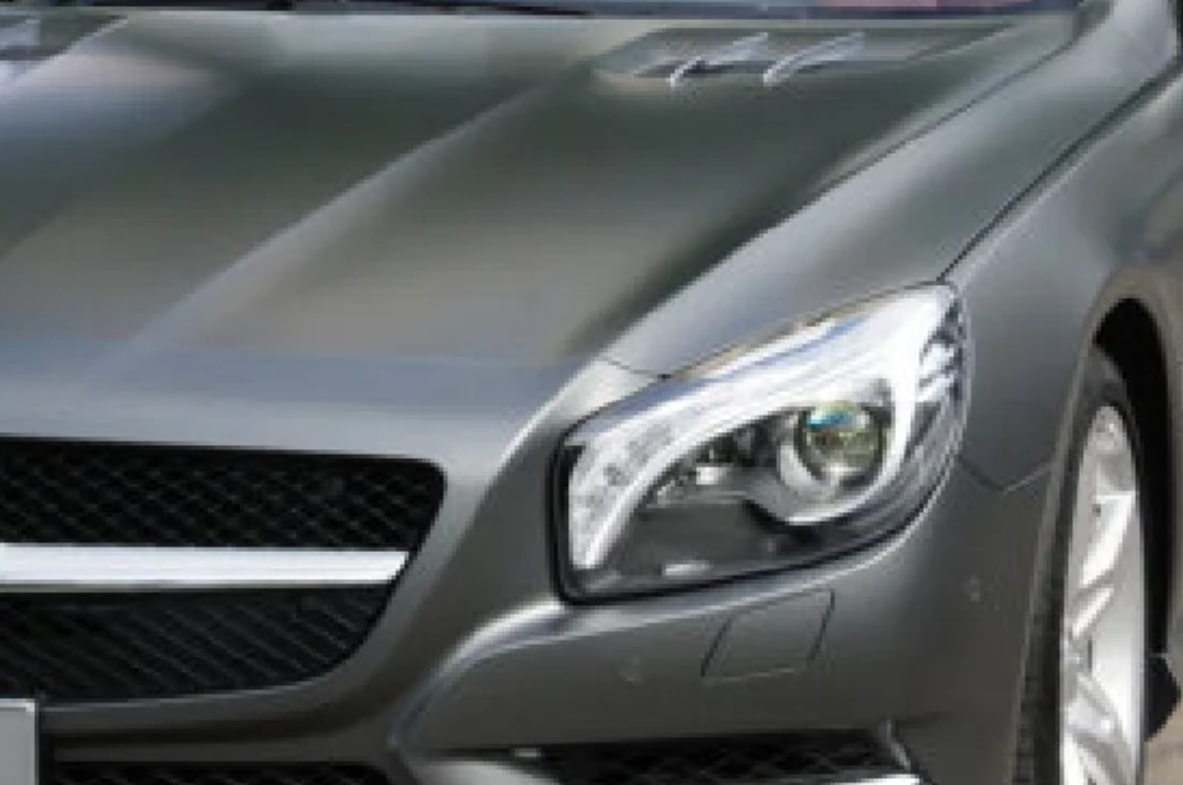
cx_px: 344
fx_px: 5184
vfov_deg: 8.7
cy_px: 357
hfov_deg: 13.0
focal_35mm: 158
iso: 640
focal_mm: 48
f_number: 14
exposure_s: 1/250
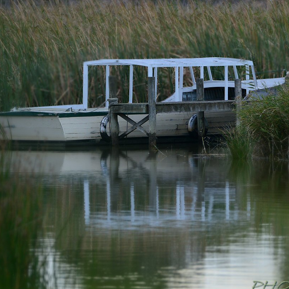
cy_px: 148
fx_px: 5063
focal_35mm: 536
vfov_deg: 3.3
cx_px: 185
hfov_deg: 3.3
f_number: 6
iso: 1000
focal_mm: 400
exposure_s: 1/160
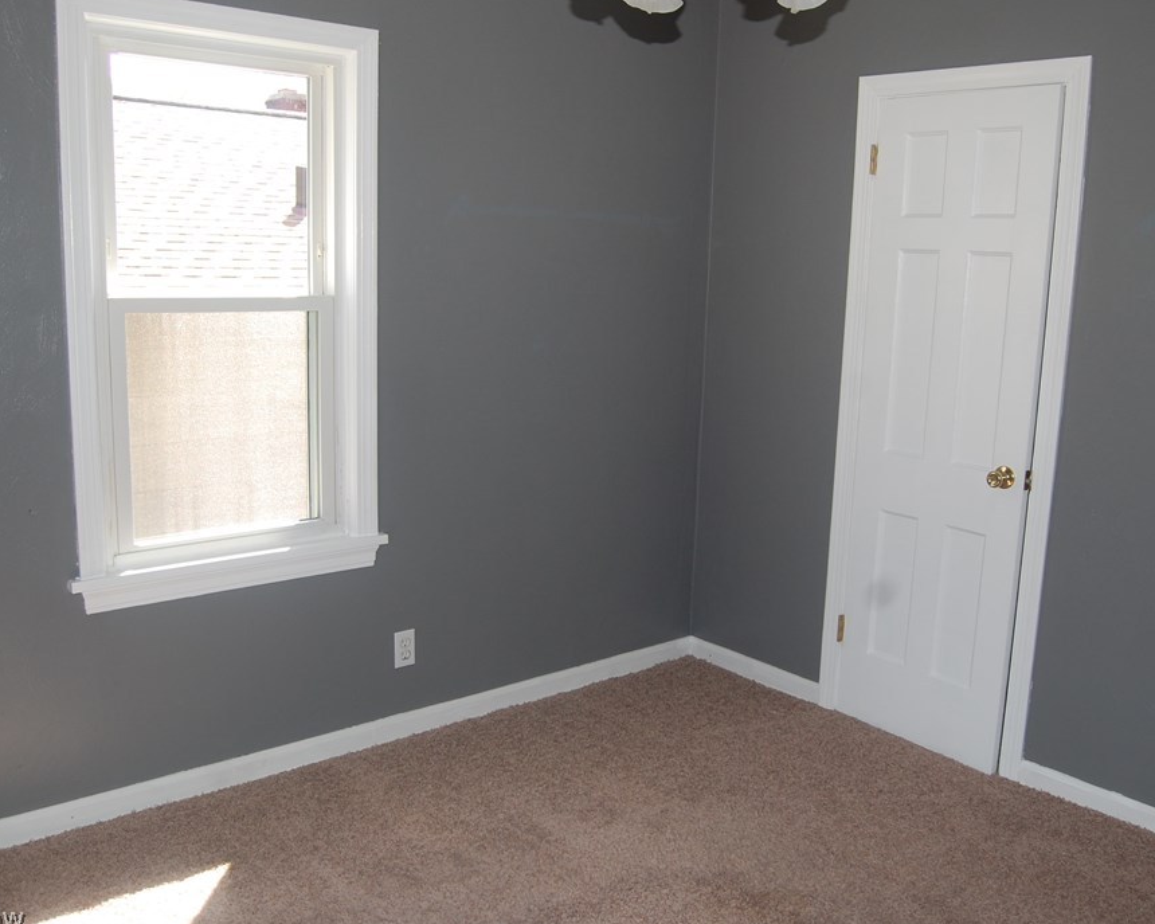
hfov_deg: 55.6
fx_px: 1094
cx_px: 618
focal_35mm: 32
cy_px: 454
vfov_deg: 45.8
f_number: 5.6
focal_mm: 18
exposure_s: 1/60
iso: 200
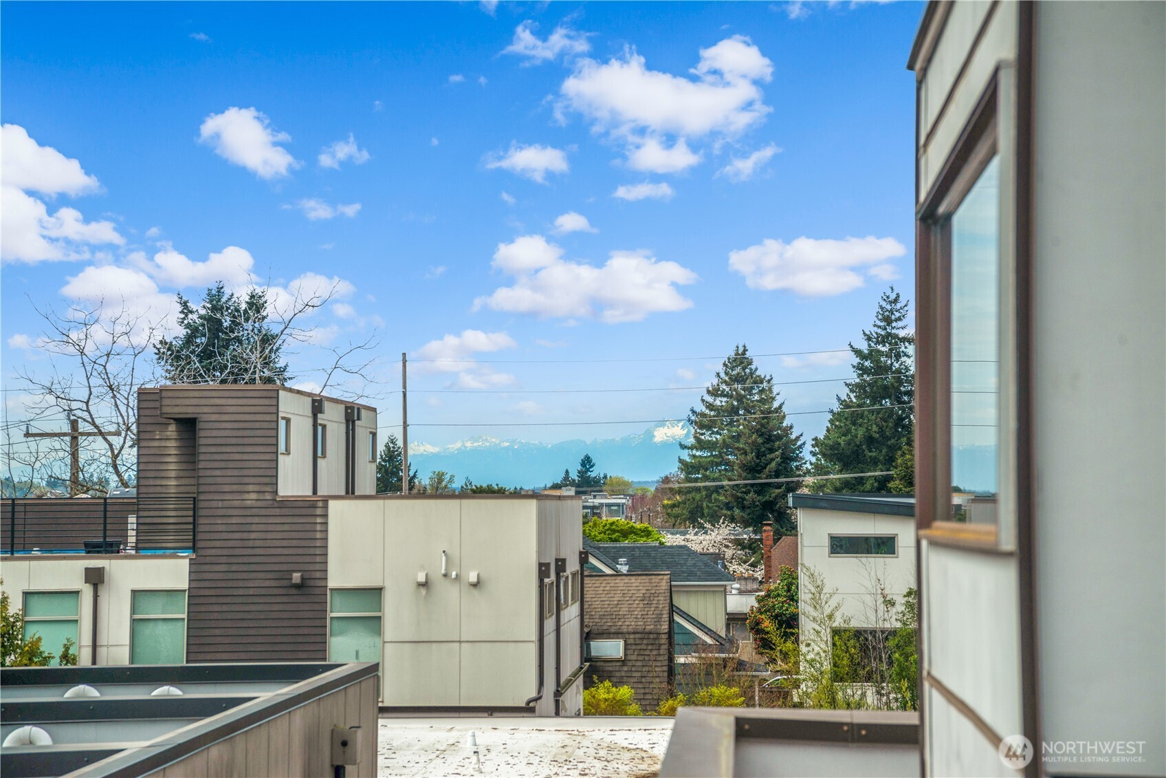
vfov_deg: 16.1
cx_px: 583
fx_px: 2753
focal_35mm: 85
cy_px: 389
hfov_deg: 23.9
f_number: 9
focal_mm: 85
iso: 250
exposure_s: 1/2000
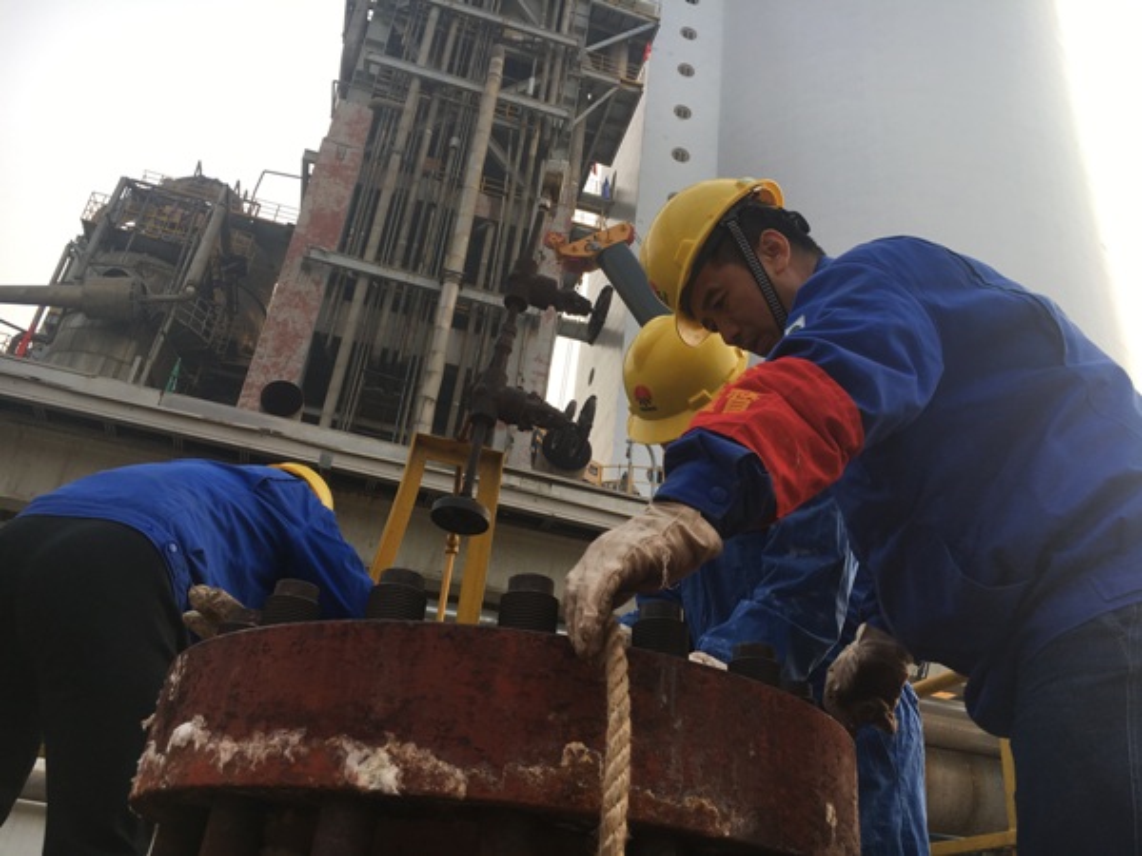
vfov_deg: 48.2
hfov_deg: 61.7
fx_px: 957
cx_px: 571
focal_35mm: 29
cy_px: 428
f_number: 2.2
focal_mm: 4.15
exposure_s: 1/646
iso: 25
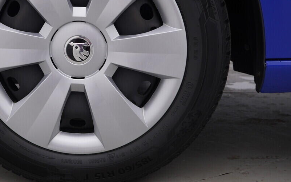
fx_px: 523
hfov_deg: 30.6
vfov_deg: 19.4
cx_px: 78
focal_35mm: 66
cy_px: 30
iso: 125
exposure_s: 1/80
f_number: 4
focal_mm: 24
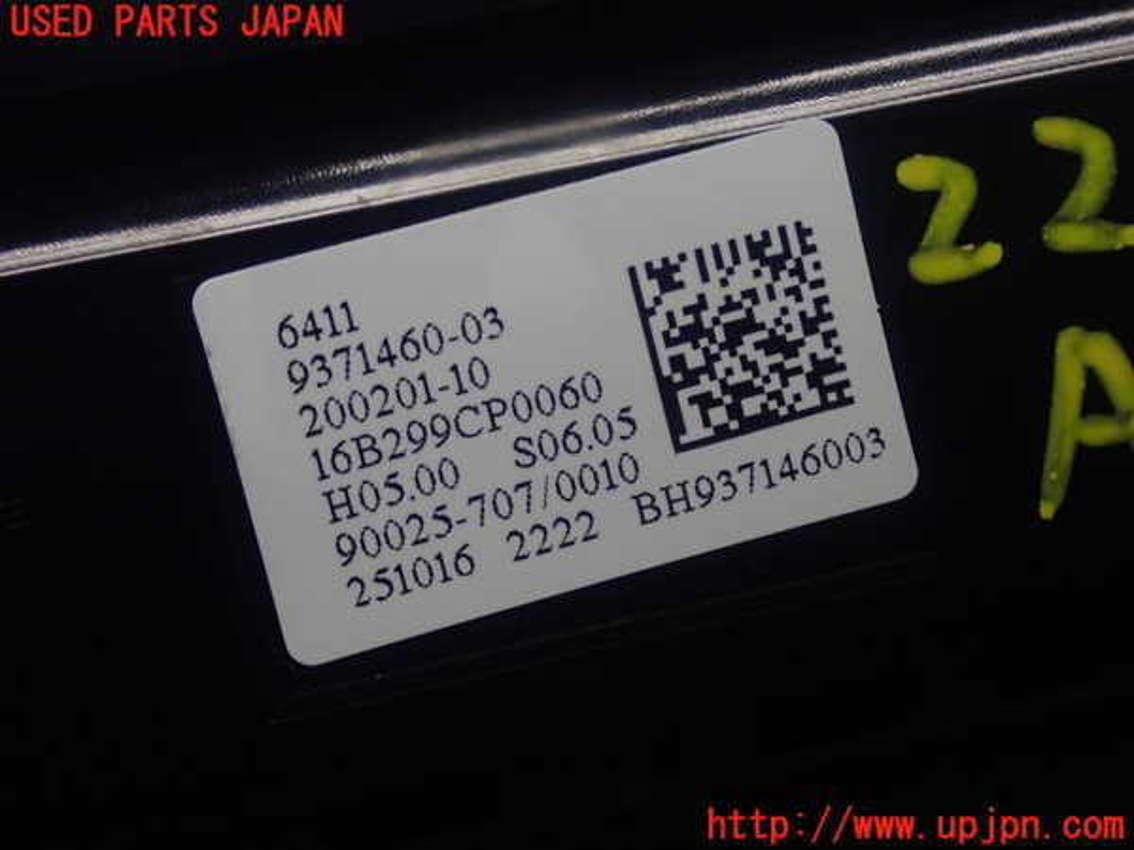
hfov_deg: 25.3
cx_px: 567
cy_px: 425
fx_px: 2522
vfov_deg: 19.1
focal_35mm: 77
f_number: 4.1
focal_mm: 13.65
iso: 500
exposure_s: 1/80
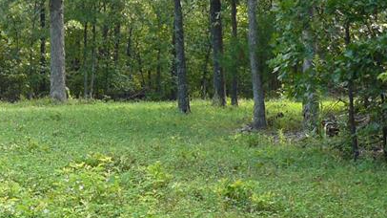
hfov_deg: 20.8
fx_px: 1016
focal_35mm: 99
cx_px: -8
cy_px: 151
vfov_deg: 12.2
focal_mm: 6
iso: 100
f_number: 2.8
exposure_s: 1/100
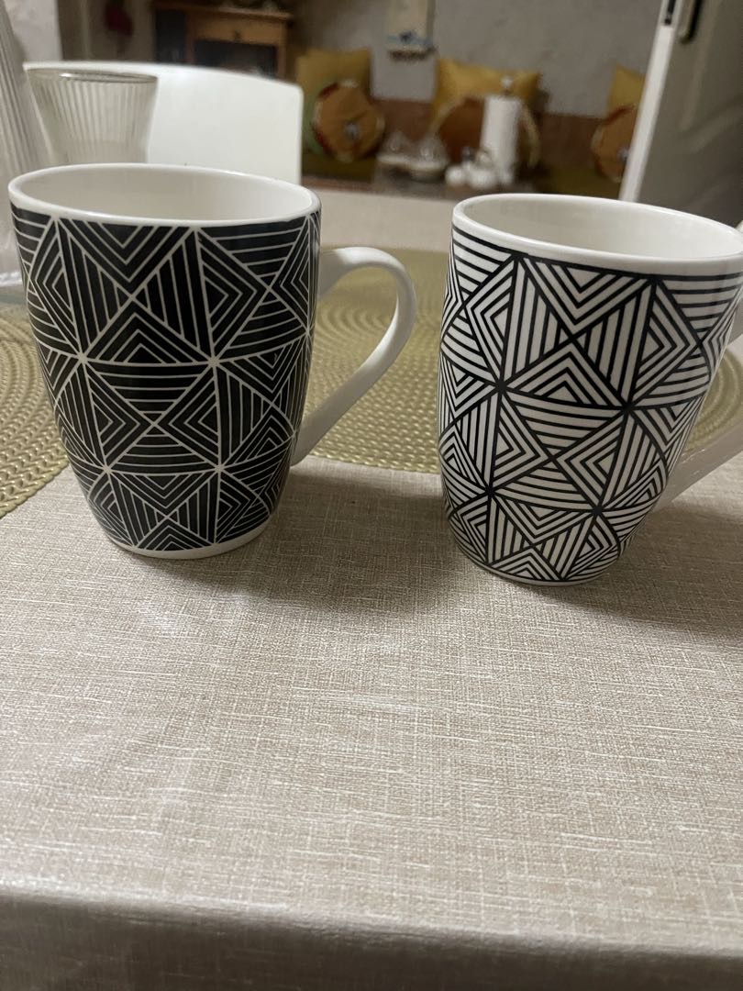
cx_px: 372
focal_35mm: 25
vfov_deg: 69.4
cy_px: 496
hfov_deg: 54.9
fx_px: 715
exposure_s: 1/32
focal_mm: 5.1
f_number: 1.6
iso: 640
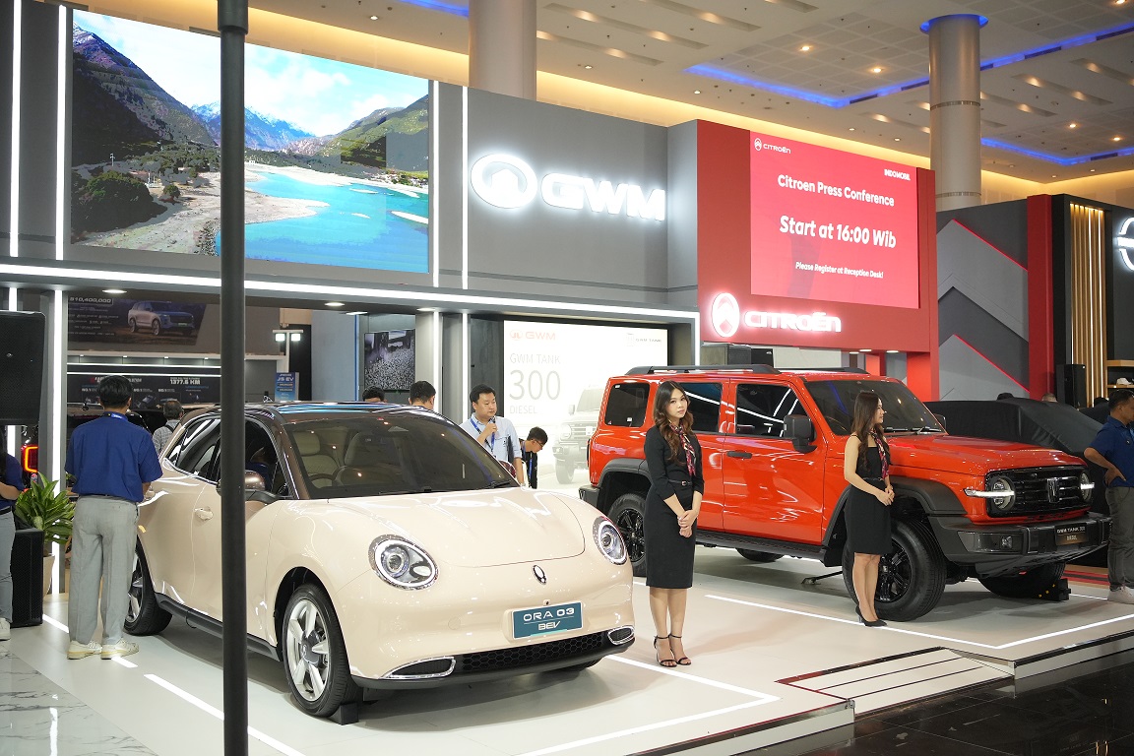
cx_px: 567
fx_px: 1102
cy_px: 378
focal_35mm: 35
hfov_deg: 54.4
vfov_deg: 37.9
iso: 2500
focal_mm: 35
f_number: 2.8
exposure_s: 1/800
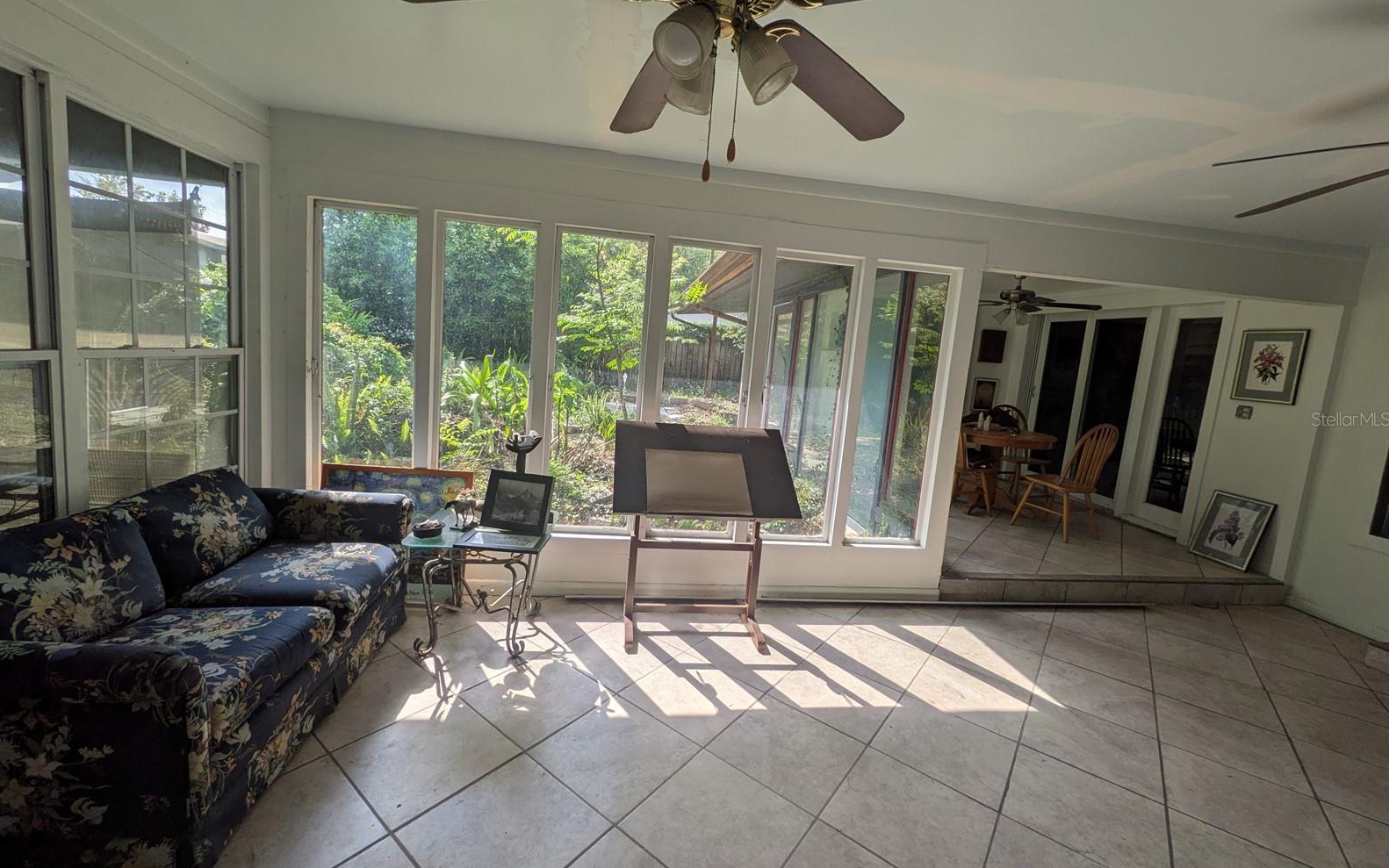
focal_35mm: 15
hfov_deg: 101.5
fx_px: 568
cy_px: 419
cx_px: 692
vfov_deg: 74.8
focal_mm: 1.83
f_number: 2.2
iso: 43
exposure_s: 1/729
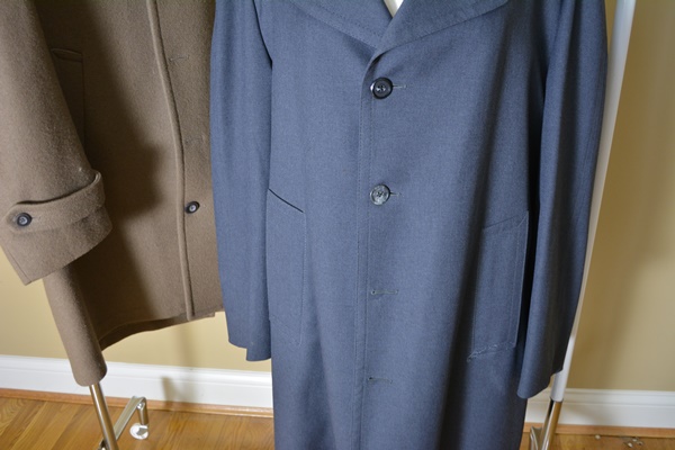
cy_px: 225
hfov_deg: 57.2
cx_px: 338
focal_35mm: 33
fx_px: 619
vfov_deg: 40.0
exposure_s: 1/30
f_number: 3.8
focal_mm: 22
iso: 900
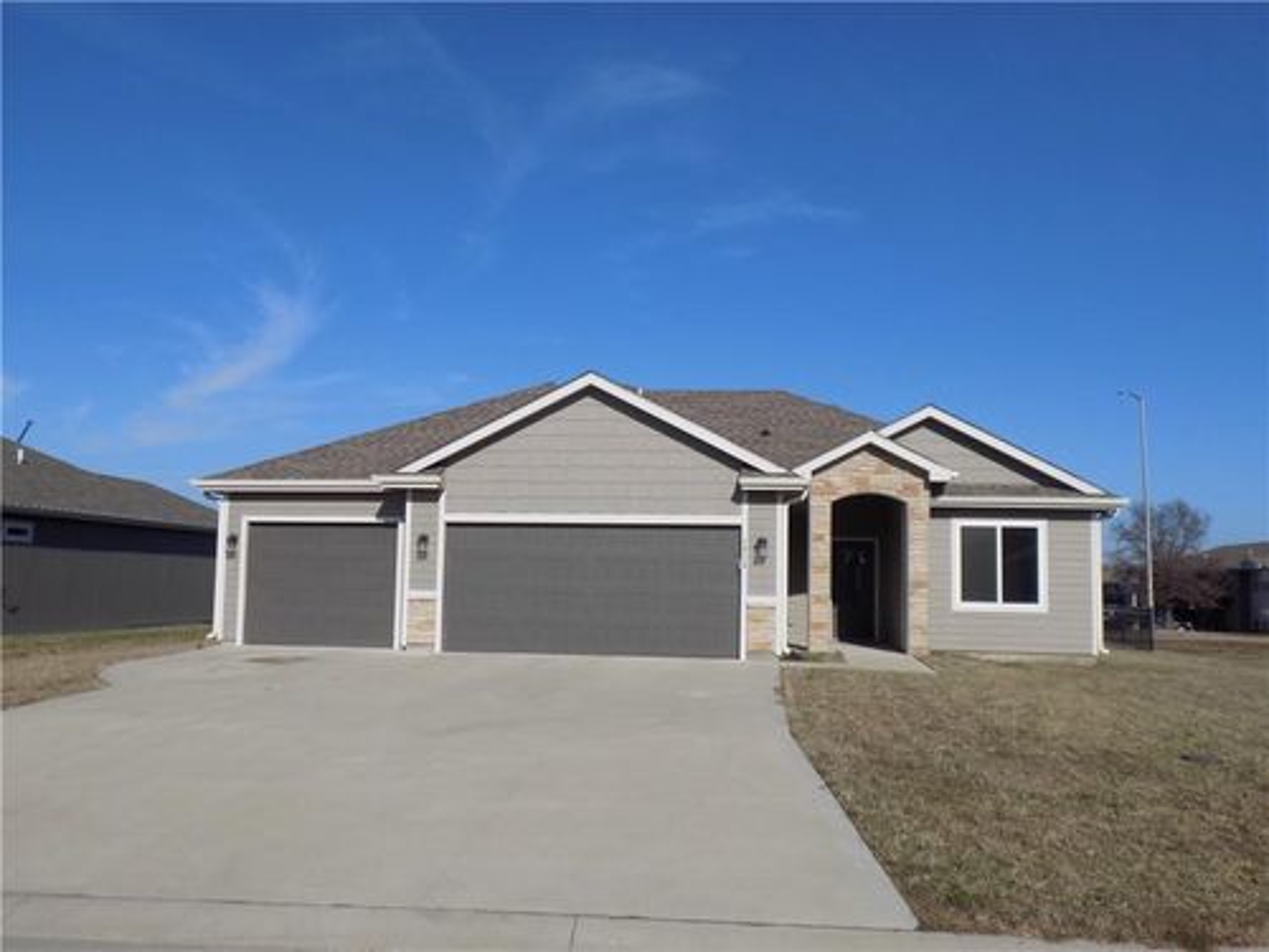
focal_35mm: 30
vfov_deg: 46.8
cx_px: 634
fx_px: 1100
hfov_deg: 60.0
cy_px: 476
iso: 80
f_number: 10.6
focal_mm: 5.3
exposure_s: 1/160
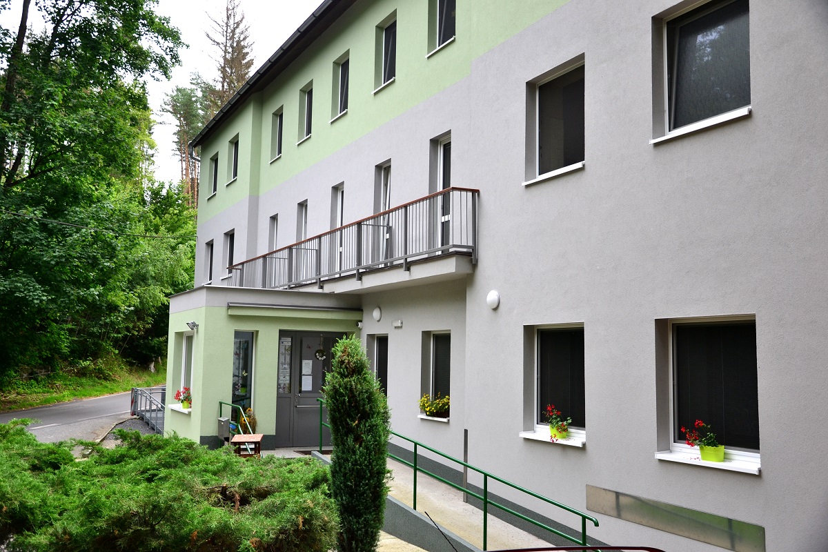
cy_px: 276
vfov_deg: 36.9
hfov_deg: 53.1
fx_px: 828
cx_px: 414
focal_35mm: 36
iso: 200
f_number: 3.8
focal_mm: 24
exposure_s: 1/125
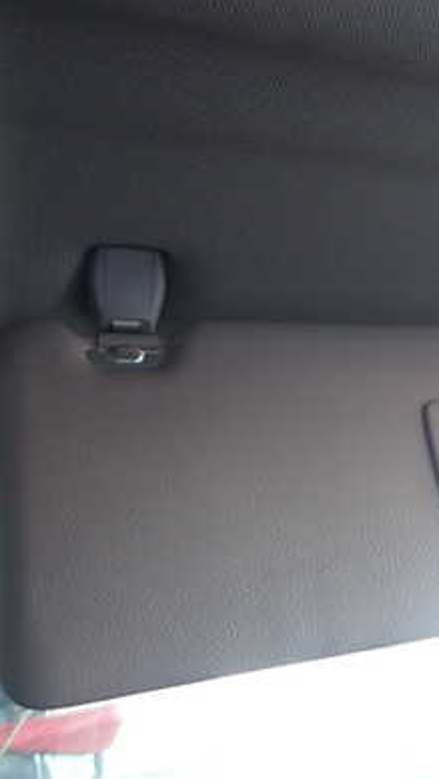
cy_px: 399
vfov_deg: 48.3
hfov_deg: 27.2
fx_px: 869
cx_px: 407
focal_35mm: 42
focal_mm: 4.5
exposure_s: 1/60
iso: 200
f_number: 2
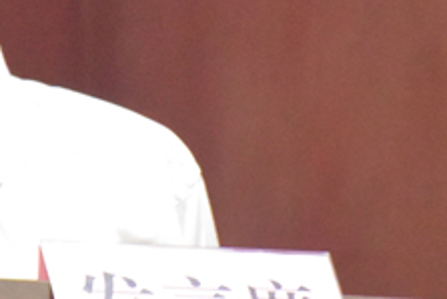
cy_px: 52
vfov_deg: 2.0
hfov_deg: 3.0
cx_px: 54
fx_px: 8647
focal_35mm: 696
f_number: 5.6
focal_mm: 122
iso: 12800
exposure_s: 1/60
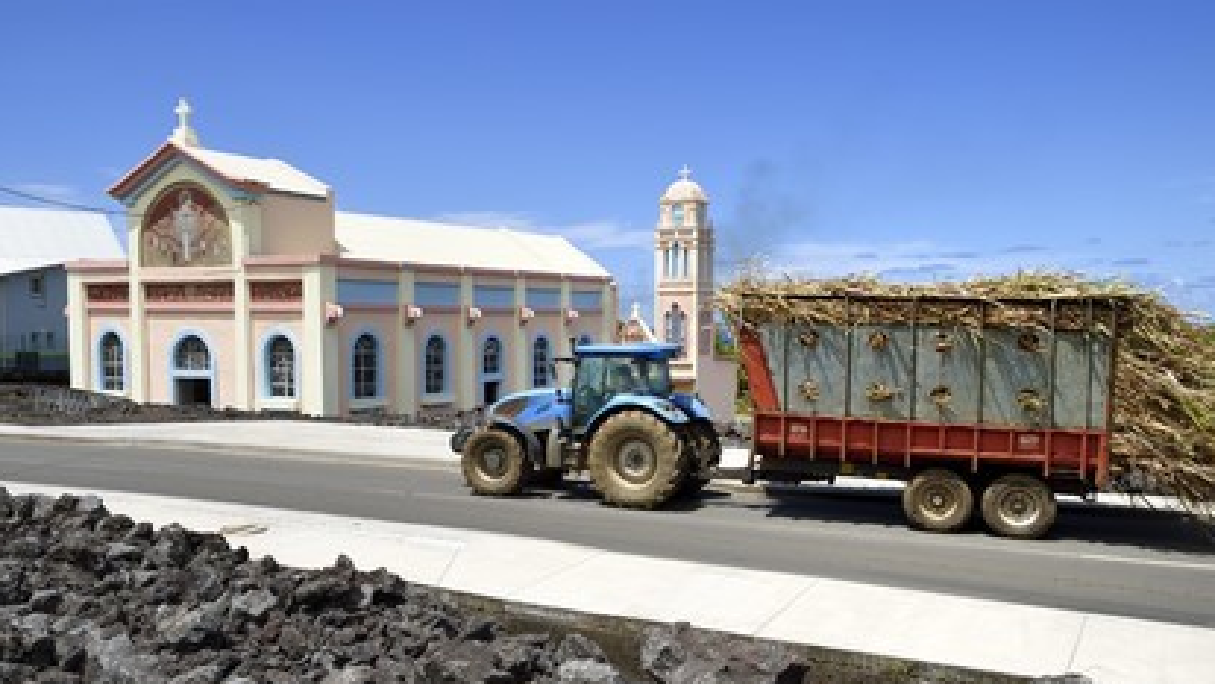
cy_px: 388
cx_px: 613
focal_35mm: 34
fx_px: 1096
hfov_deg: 58.0
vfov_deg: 34.6
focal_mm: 32
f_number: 9
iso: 200
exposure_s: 1/640
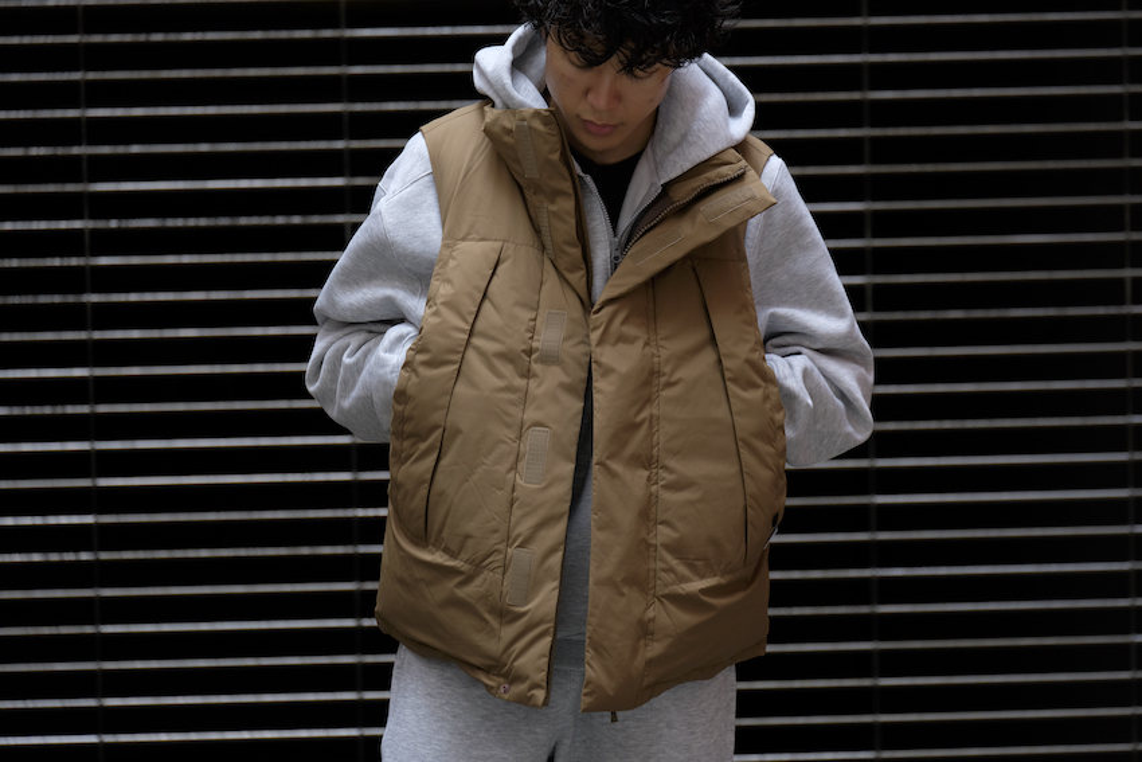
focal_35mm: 216
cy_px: 381
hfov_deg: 9.5
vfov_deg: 6.4
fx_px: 6853
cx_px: 571
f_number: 6
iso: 800
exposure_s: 1/200
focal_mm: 143.9
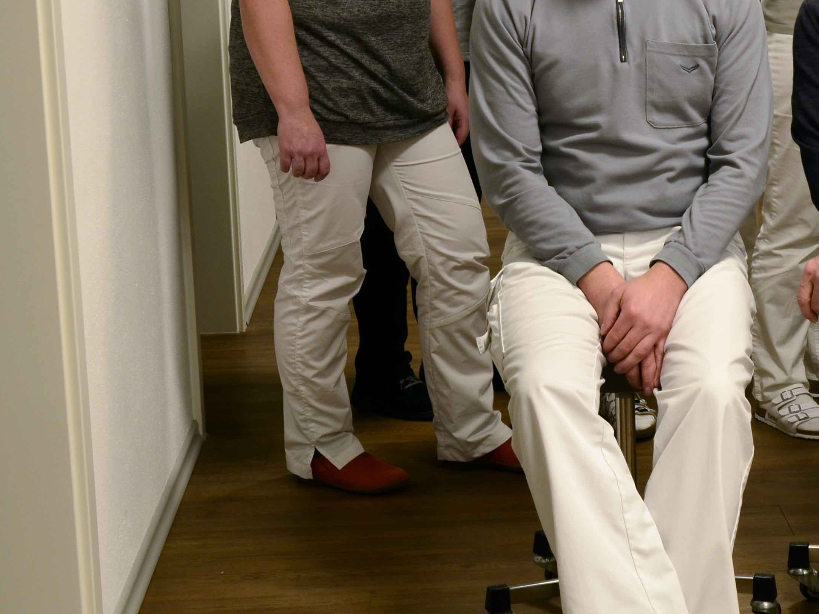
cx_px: 642
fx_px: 1942
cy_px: 184
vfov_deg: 17.9
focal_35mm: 82
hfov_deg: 23.5
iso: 320
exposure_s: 1/8
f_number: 8
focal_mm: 25
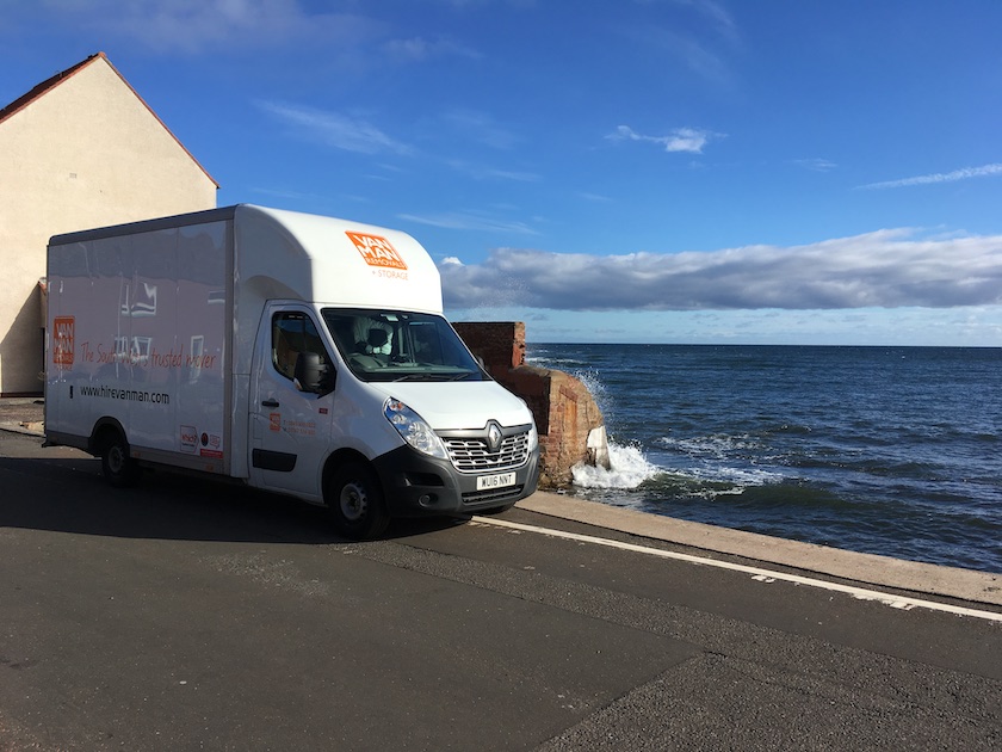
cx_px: 501
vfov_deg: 48.2
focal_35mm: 29
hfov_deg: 61.7
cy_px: 376
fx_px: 839
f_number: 2.2
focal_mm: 4.15
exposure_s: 1/1876
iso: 25
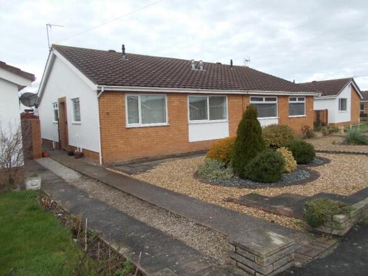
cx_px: 184
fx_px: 276
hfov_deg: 67.3
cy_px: 138
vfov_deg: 53.0
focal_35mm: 26
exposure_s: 1/125
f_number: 3.2
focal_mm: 4.6
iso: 80
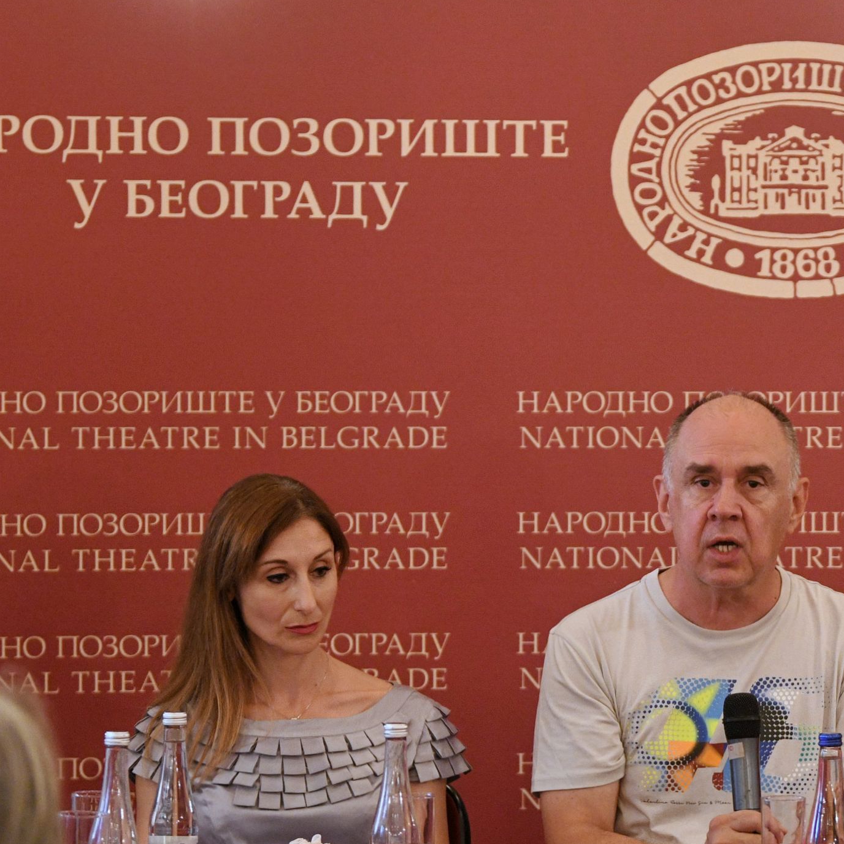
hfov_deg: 8.3
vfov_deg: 8.3
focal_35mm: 210
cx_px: 785
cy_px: 565
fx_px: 5793
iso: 2500
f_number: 2.8
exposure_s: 1/125
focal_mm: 85
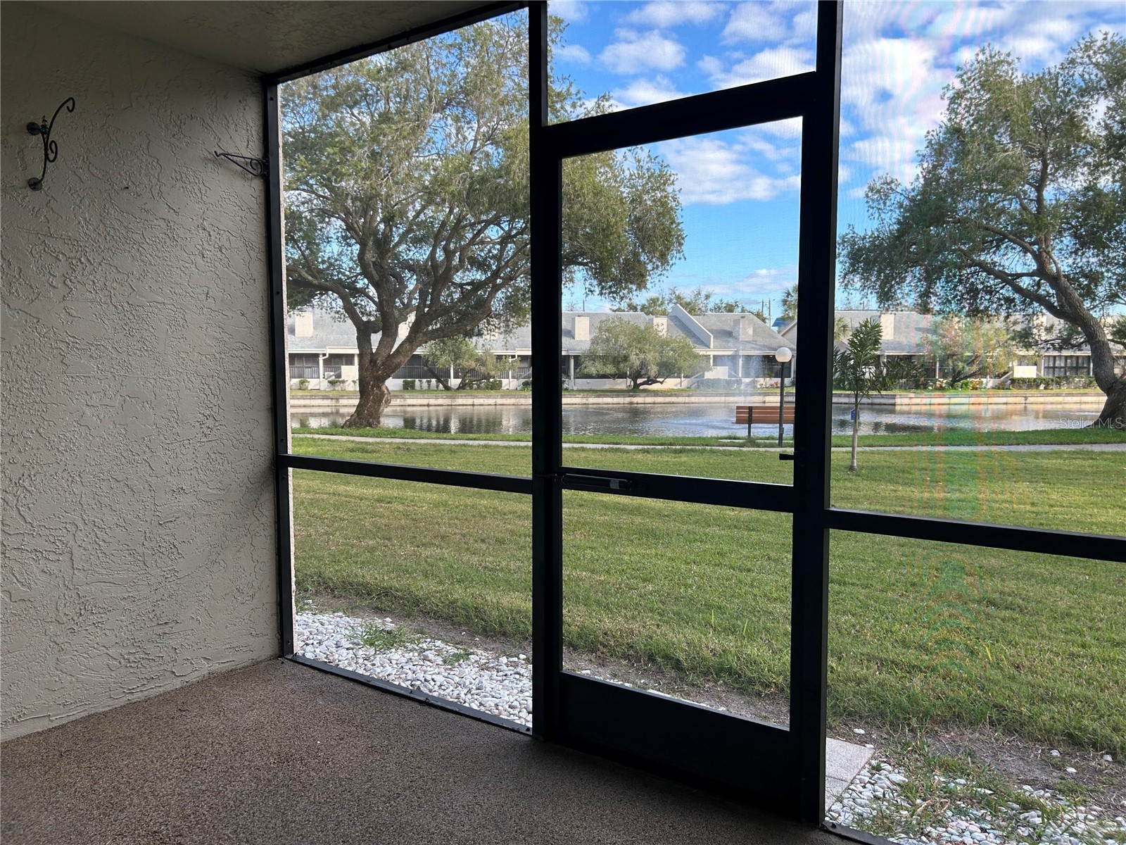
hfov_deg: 67.3
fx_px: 846
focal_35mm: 26
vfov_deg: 53.1
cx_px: 563
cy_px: 422
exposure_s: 1/326
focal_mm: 5.7
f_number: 1.5
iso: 50
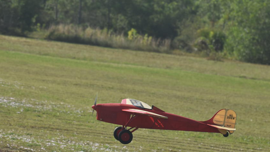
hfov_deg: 8.5
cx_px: 133
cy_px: 86
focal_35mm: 253
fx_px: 1808
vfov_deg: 4.8
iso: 200
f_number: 7.1
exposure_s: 1/800
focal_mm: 135
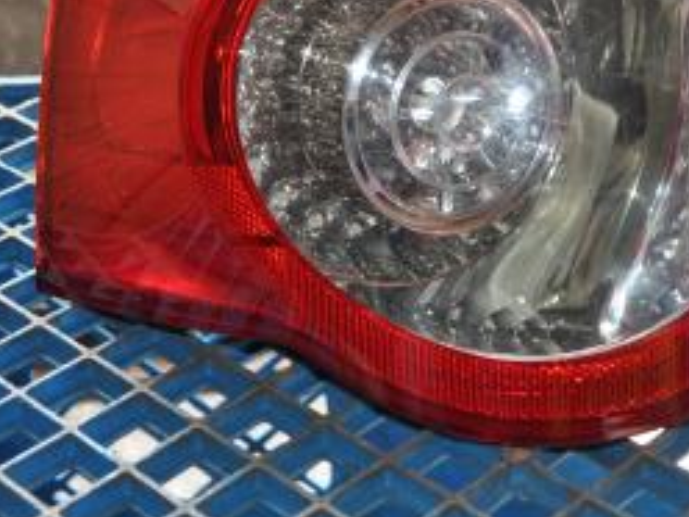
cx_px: 461
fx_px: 1851
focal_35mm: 93
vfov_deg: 15.8
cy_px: 139
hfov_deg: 21.0
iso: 400
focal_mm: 32
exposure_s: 1/160
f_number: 4.2
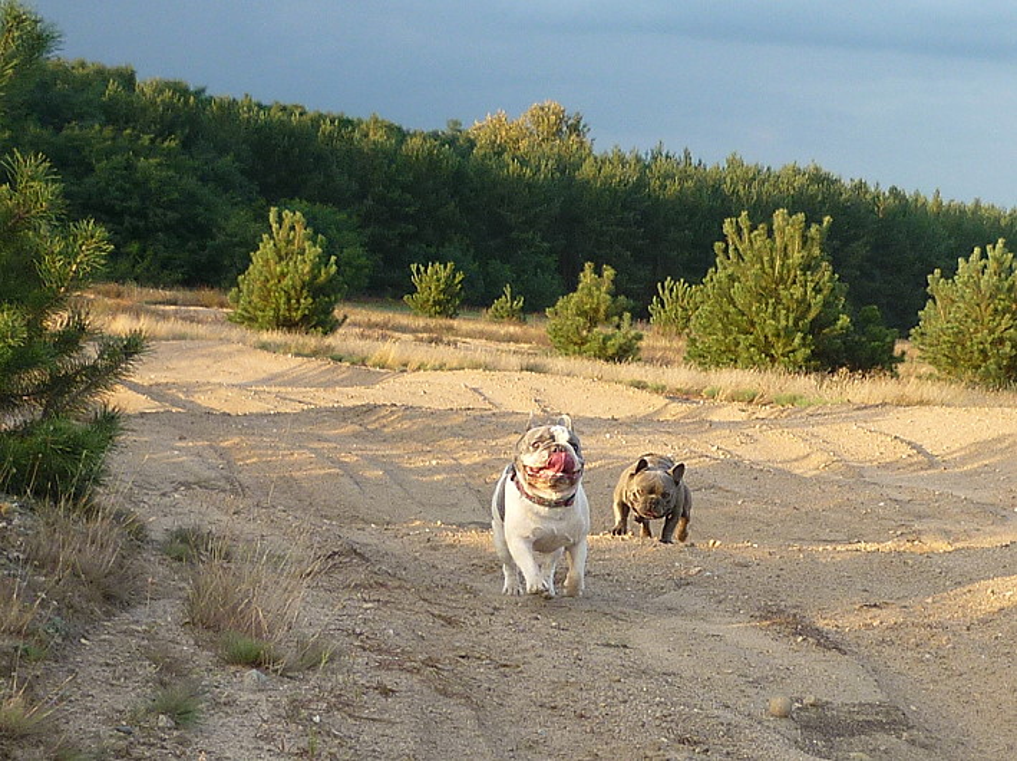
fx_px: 968
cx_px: 508
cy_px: 380
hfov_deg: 55.4
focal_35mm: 33
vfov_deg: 42.9
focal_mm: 5.5
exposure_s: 1/160
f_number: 2.8
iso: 80
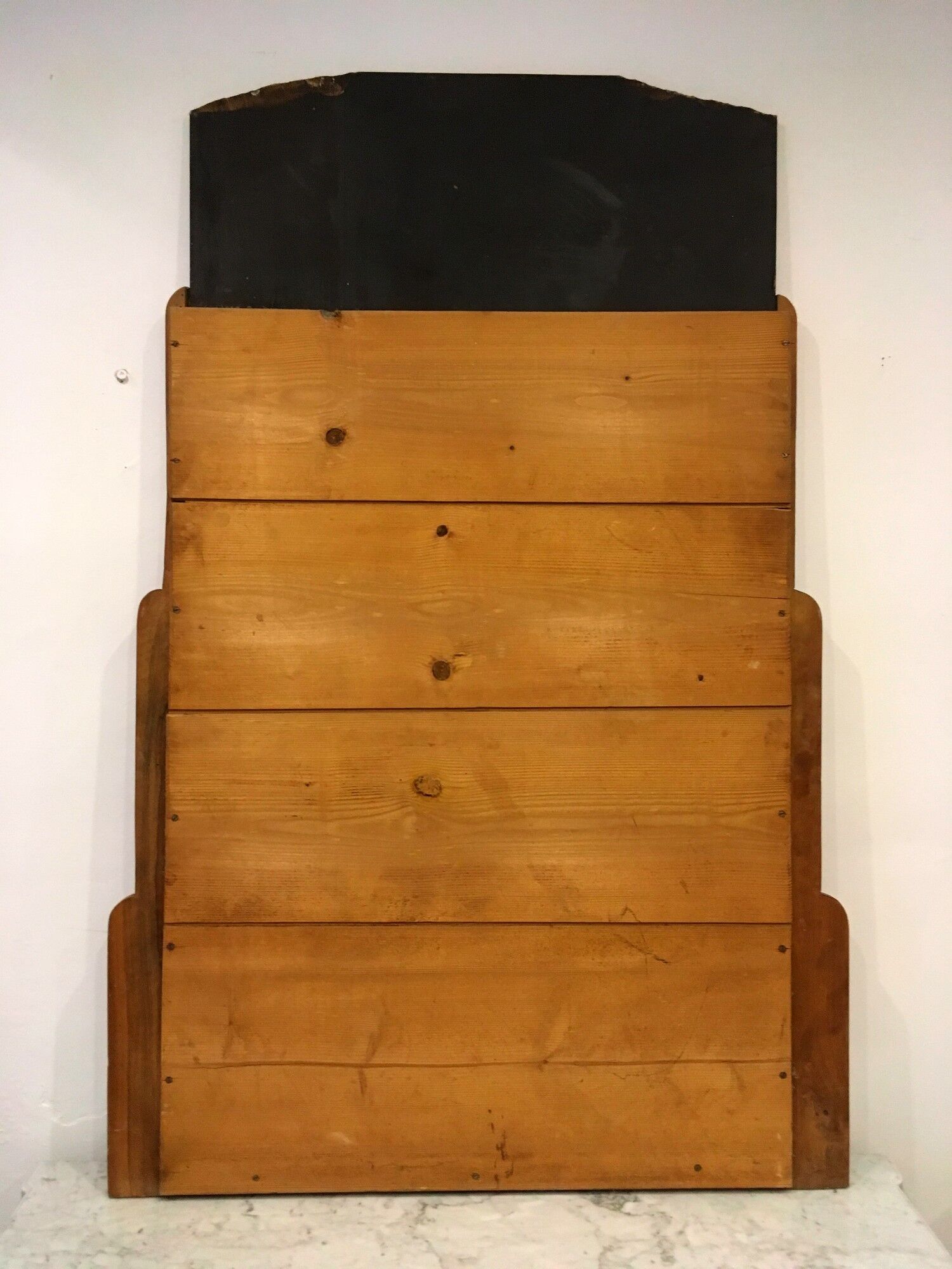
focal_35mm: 29
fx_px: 1063
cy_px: 634
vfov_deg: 61.7
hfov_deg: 48.2
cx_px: 476
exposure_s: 1/33
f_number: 2.2
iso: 160
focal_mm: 4.15
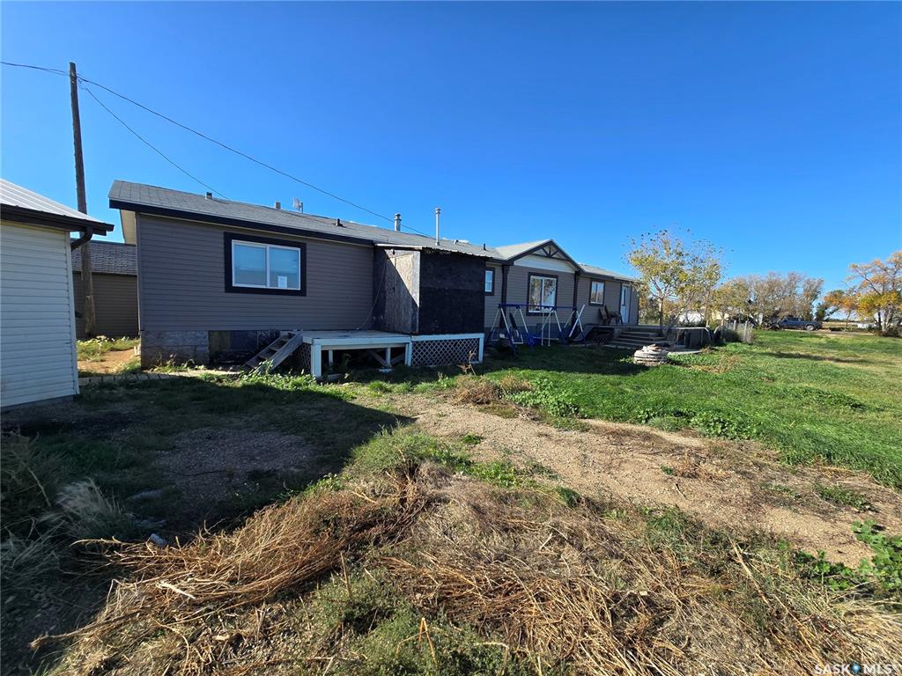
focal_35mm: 13
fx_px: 339
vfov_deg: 89.9
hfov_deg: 106.2
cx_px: 451
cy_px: 338
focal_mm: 2.2
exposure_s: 1/1472
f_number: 2.2
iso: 50
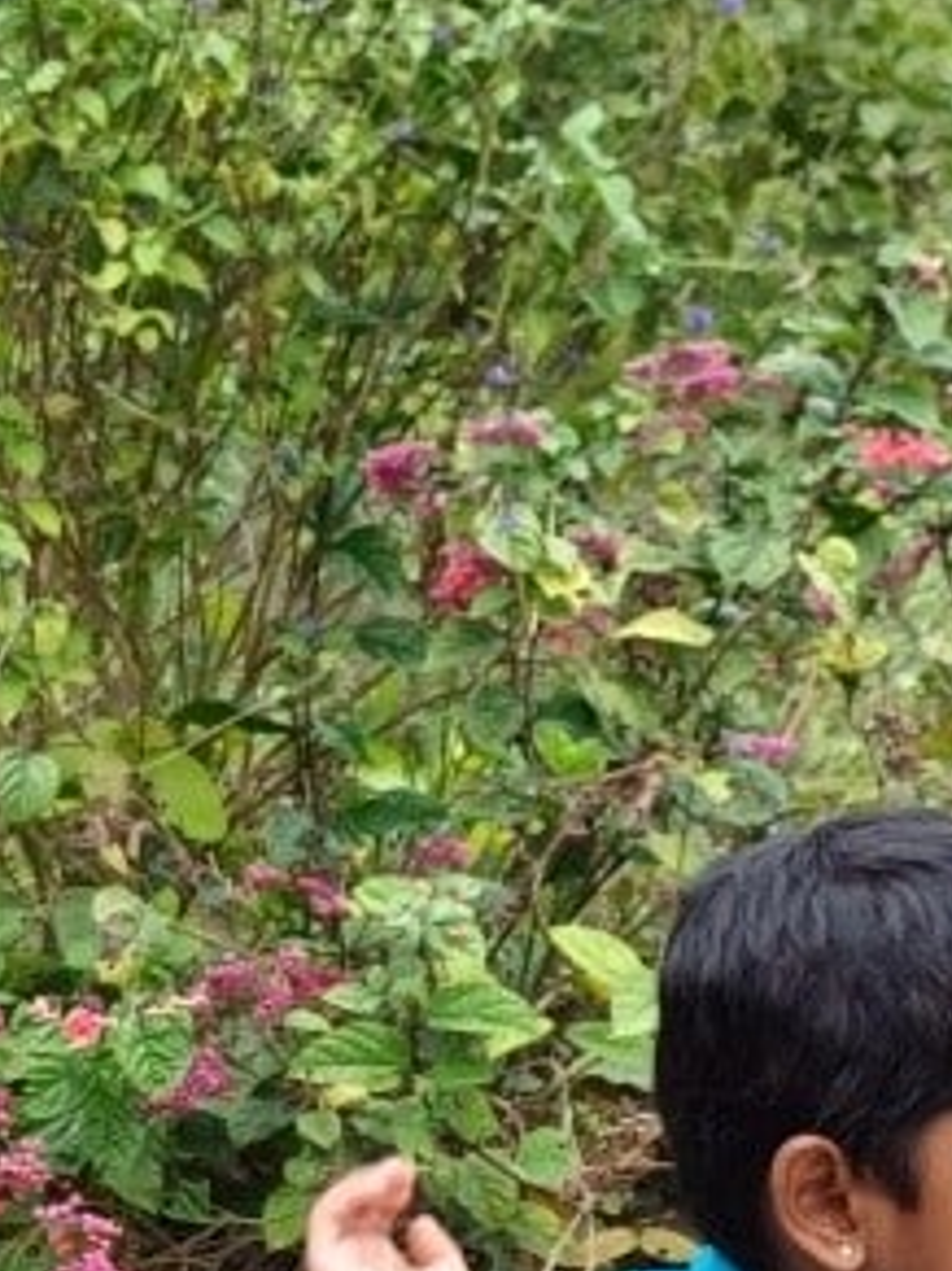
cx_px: -301
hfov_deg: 15.9
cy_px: 1074
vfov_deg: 21.9
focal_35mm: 88
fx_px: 3229
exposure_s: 1/344
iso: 50
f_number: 1.8
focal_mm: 4.65
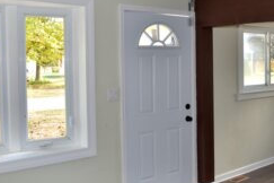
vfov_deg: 26.9
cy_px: 73
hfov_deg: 39.0
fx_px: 381
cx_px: 189
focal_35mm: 50
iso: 100
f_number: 4
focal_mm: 18
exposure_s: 1/60
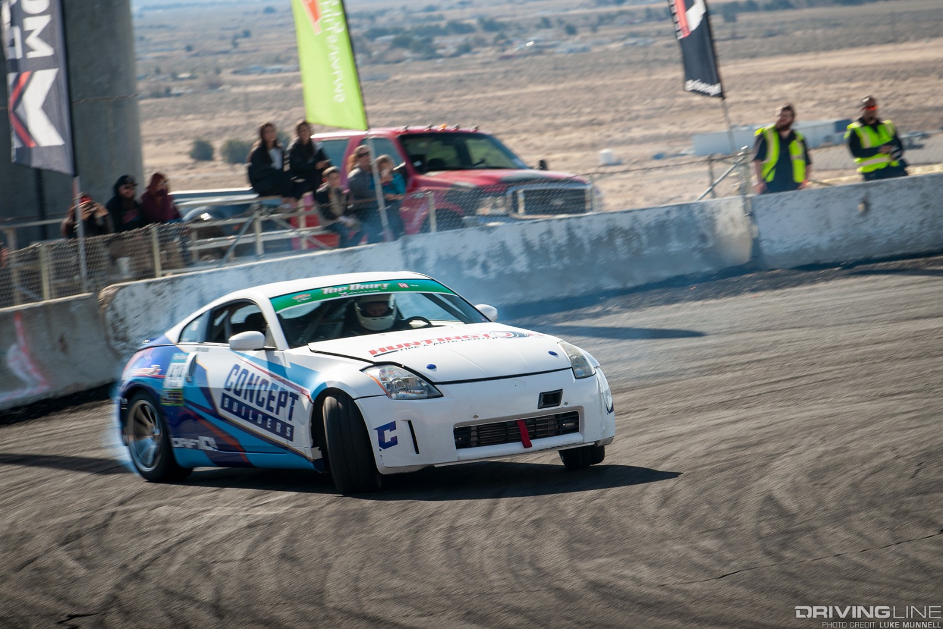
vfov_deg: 7.4
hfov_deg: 11.1
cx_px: 472
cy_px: 314
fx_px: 4846
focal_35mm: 185
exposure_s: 1/80
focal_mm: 185
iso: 100
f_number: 9
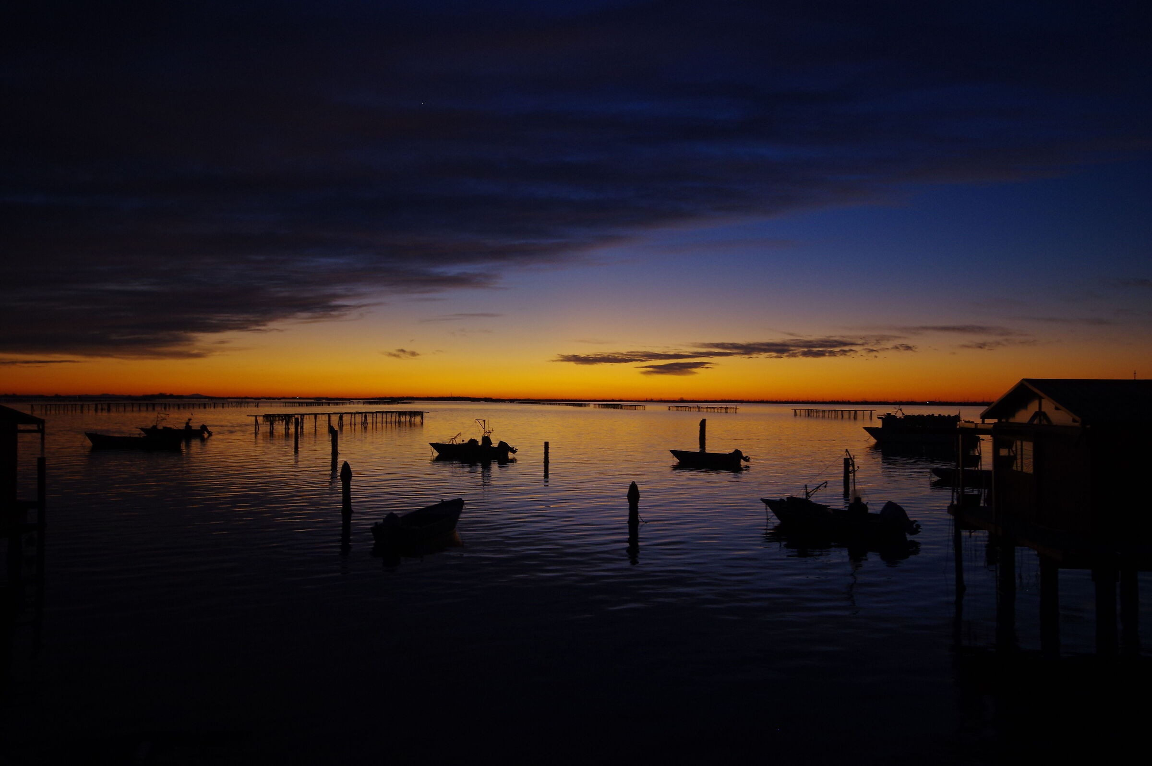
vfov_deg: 43.5
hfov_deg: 62.0
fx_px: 959
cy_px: 383
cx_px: 576
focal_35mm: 30
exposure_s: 1/13
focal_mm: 20
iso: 640
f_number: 5.6
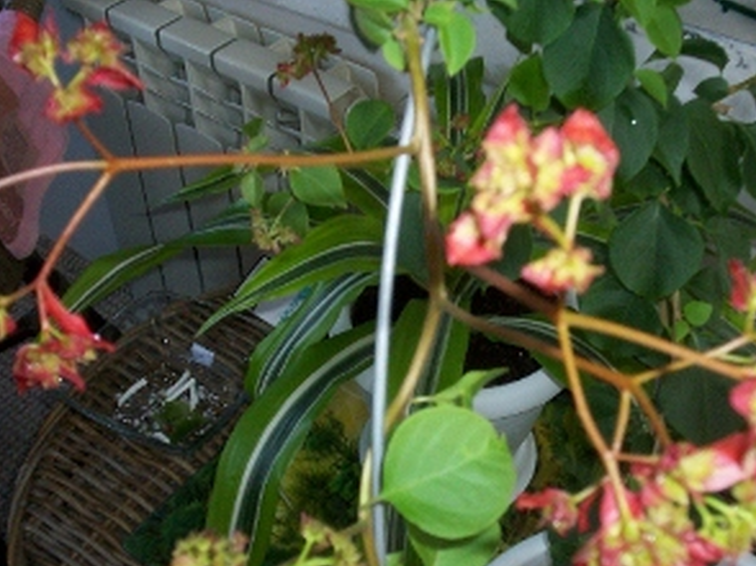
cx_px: 424
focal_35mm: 49
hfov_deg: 38.9
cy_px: 383
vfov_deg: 29.4
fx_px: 1069
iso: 140
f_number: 4.5
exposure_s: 1/64
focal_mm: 5.9
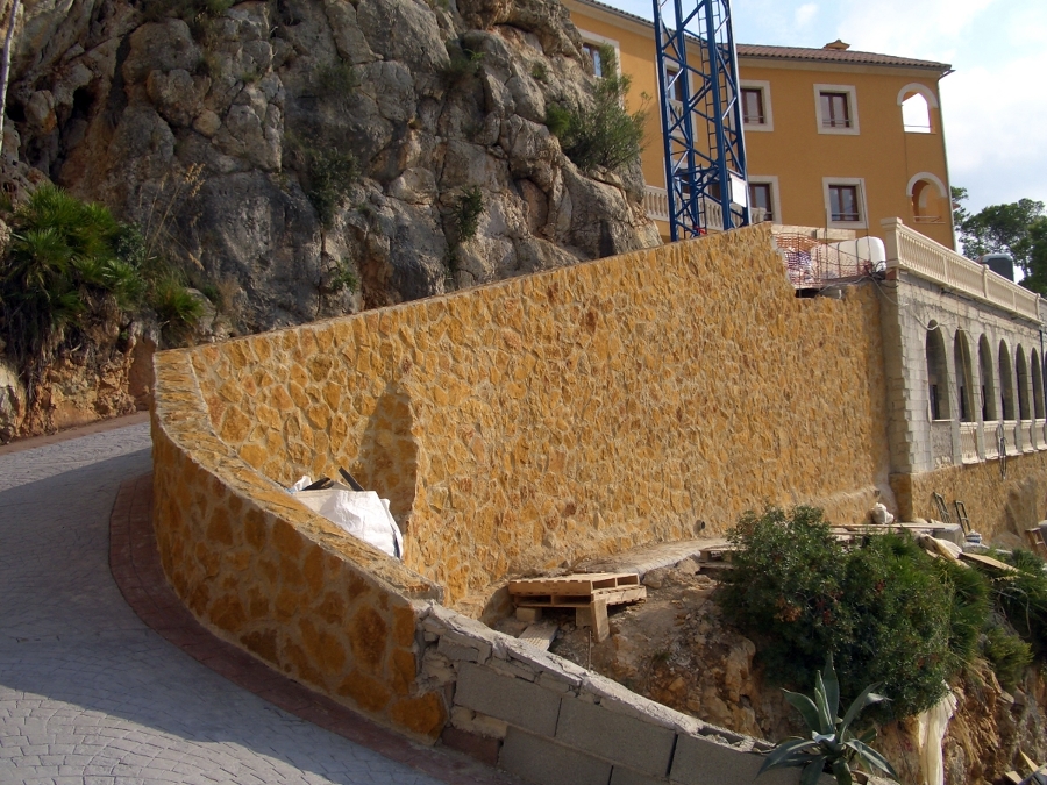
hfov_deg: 52.6
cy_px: 392
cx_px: 524
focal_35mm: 35
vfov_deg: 40.7
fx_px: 1059
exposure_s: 1/500
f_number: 4.3
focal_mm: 5.8
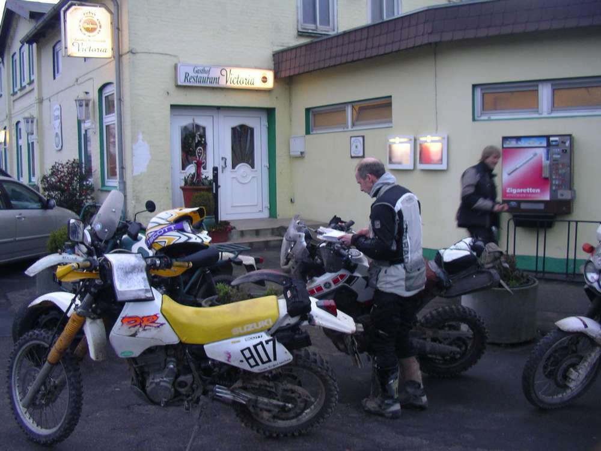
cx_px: 300
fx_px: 642
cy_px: 226
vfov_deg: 38.7
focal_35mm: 37
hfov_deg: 50.1
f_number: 2.8
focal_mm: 5.7
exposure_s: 1/20
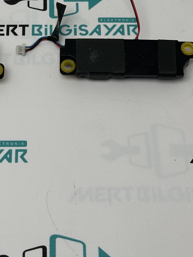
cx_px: 43
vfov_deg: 19.7
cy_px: 38
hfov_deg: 15.0
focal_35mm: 98
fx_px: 729
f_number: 1.78
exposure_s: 1/1272
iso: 64
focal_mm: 6.86
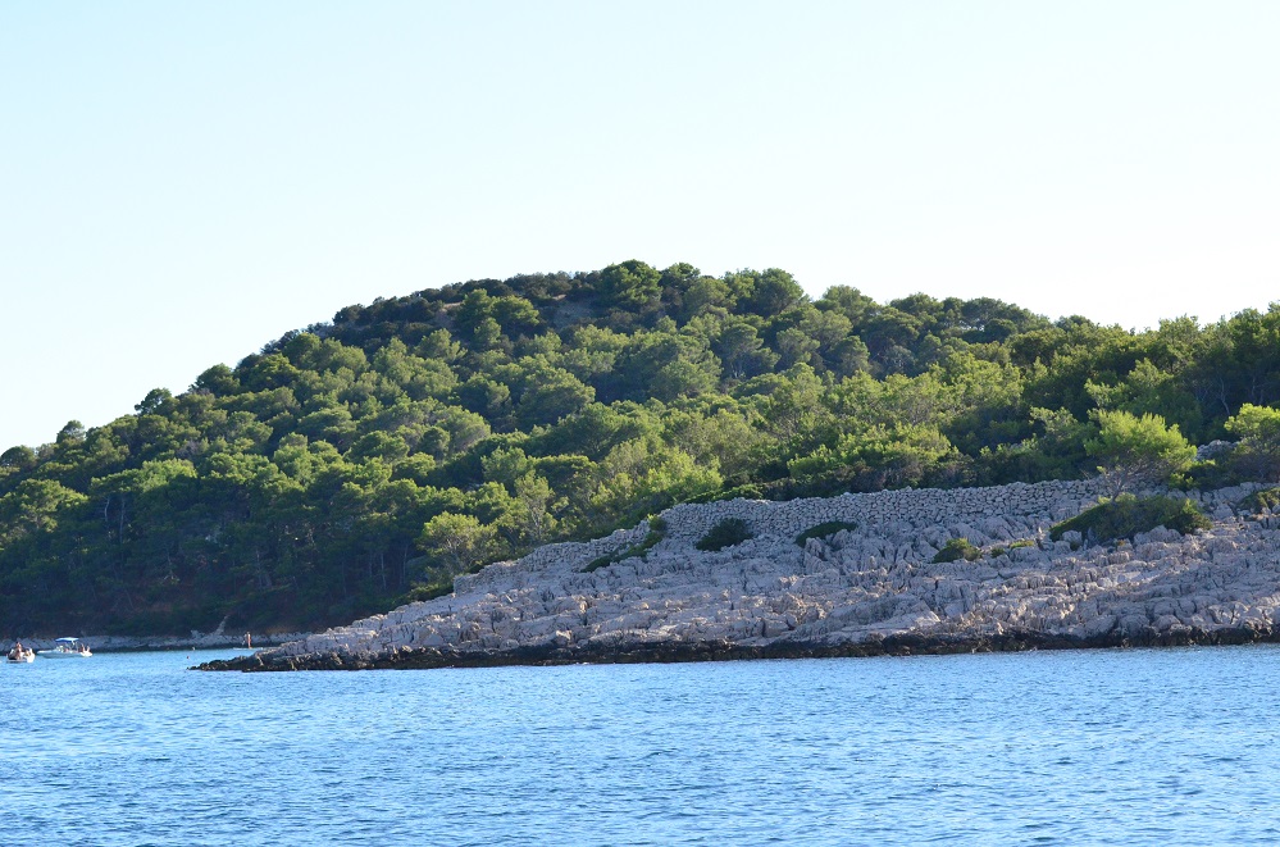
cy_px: 424
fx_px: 3724
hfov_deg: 19.5
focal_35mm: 105
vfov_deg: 13.0
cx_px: 640
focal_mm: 70
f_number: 5.6
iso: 2000
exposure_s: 1/6400
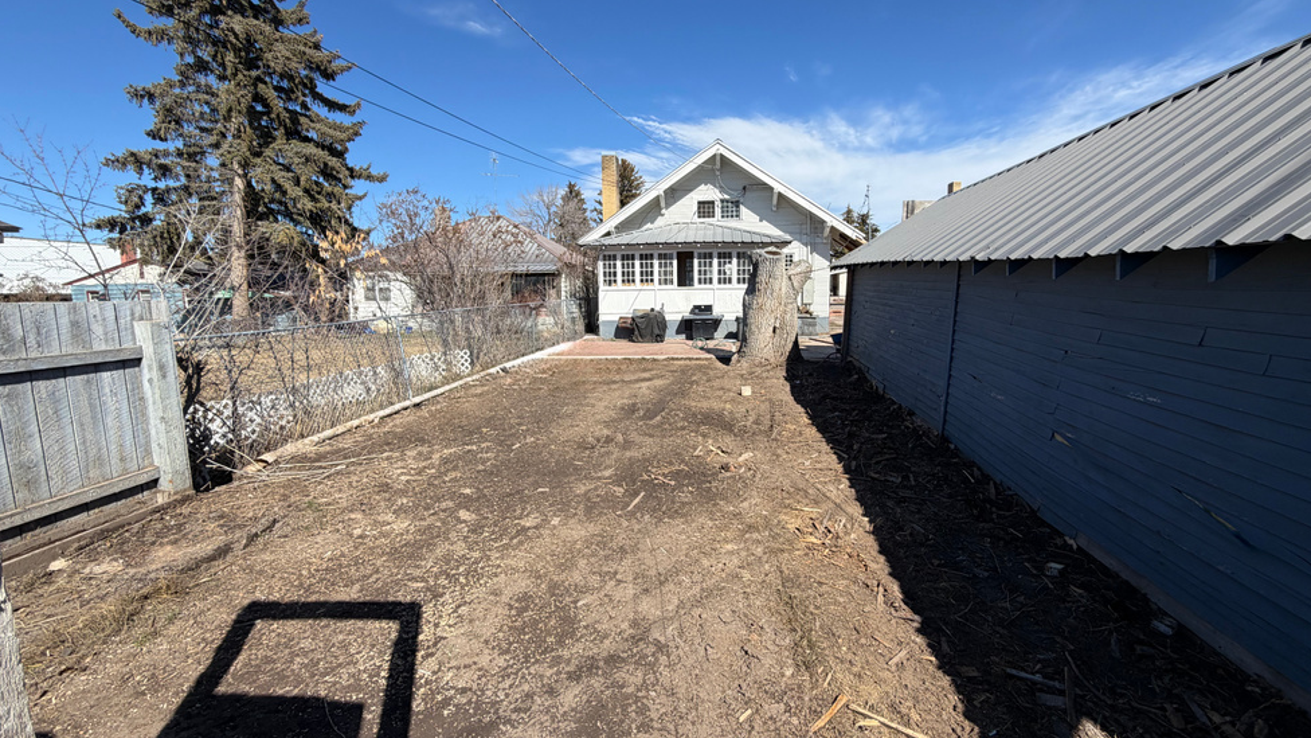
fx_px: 556
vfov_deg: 67.0
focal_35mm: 16
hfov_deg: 99.4
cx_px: 670
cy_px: 351
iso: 20
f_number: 2.2
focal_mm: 2.22
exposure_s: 1/770
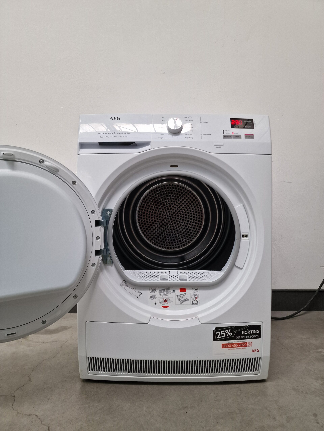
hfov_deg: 58.9
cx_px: 162
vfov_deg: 73.9
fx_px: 287
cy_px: 216
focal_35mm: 23
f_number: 1.8
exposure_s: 1/100
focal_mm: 6.4
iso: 64
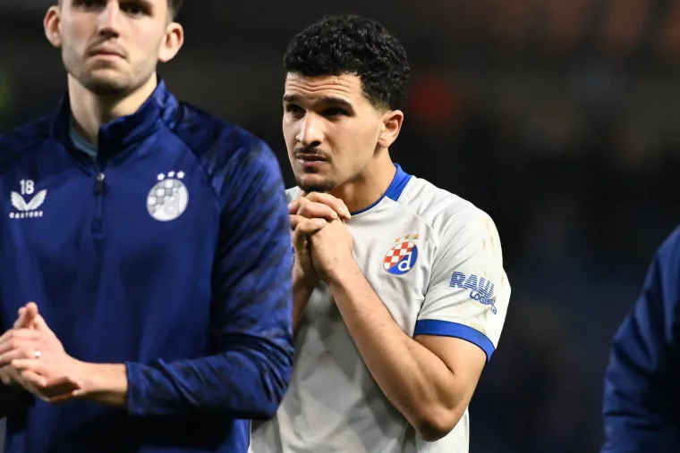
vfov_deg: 4.6
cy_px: 226
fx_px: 5667
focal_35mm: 300
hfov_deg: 6.9
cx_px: 340
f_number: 4
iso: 5600
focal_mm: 300
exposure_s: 1/1250
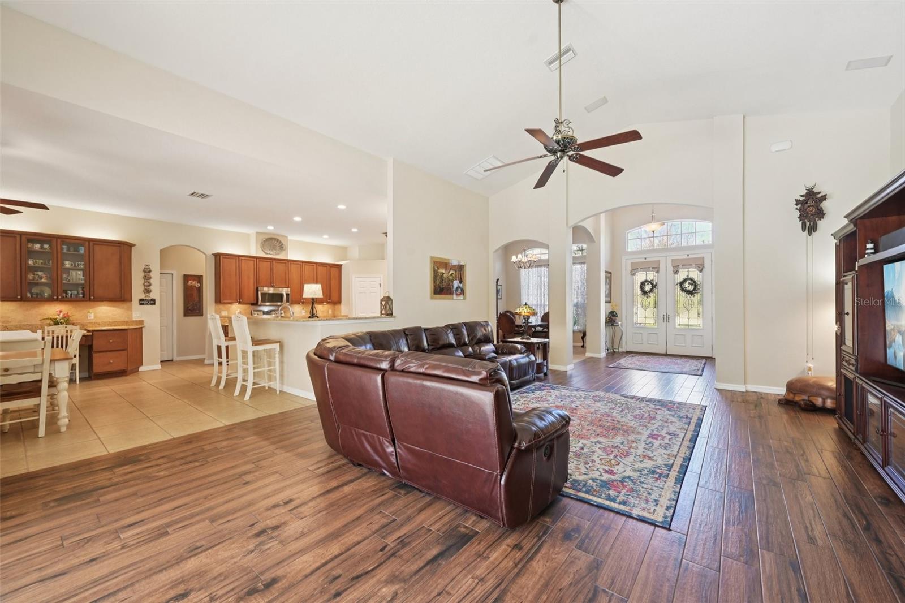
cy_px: 302
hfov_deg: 104.3
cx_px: 452
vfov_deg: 81.2
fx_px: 352
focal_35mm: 14
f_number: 8
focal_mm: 14
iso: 400
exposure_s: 1/10
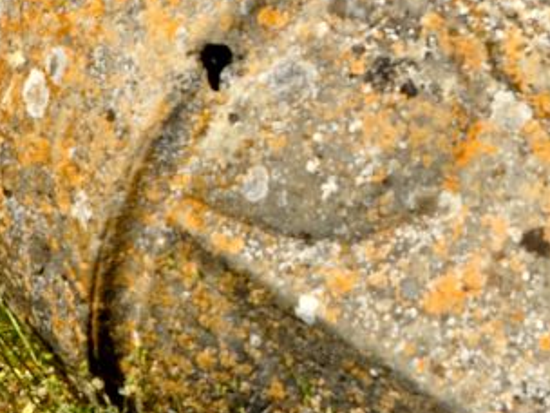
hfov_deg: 15.5
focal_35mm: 126
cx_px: 481
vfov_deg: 11.8
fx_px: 2002
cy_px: 154
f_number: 13
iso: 640
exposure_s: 1/640
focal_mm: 26
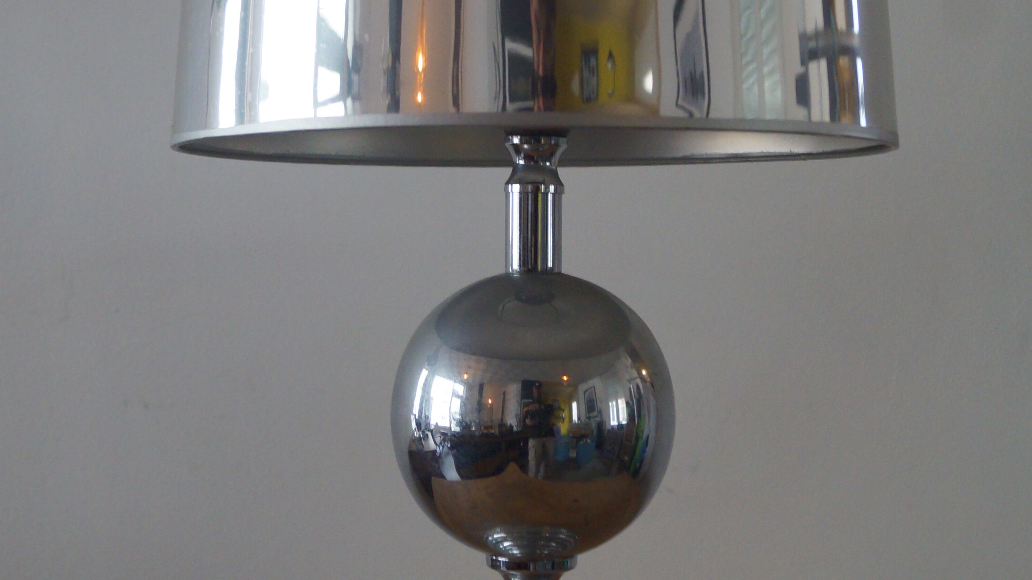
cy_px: 178
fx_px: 2107
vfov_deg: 15.6
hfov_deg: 27.5
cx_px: 485
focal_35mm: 77
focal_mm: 30
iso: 1250
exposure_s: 1/60
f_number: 4.5
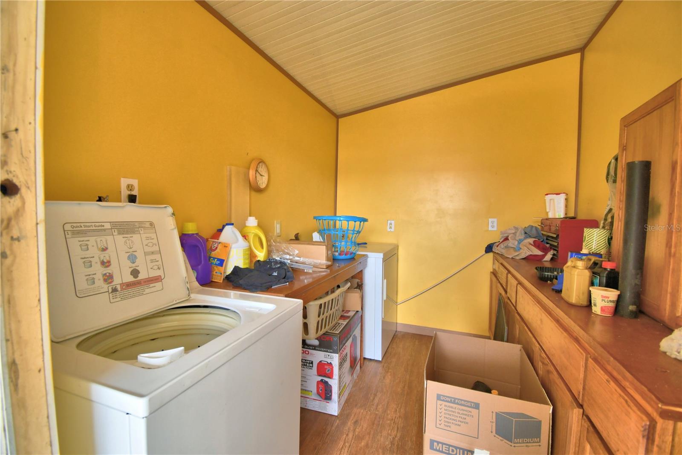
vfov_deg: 77.3
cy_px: 228
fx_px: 284
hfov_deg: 100.4
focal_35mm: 15
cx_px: 341
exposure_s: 1/125
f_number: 4.5
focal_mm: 10
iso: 400
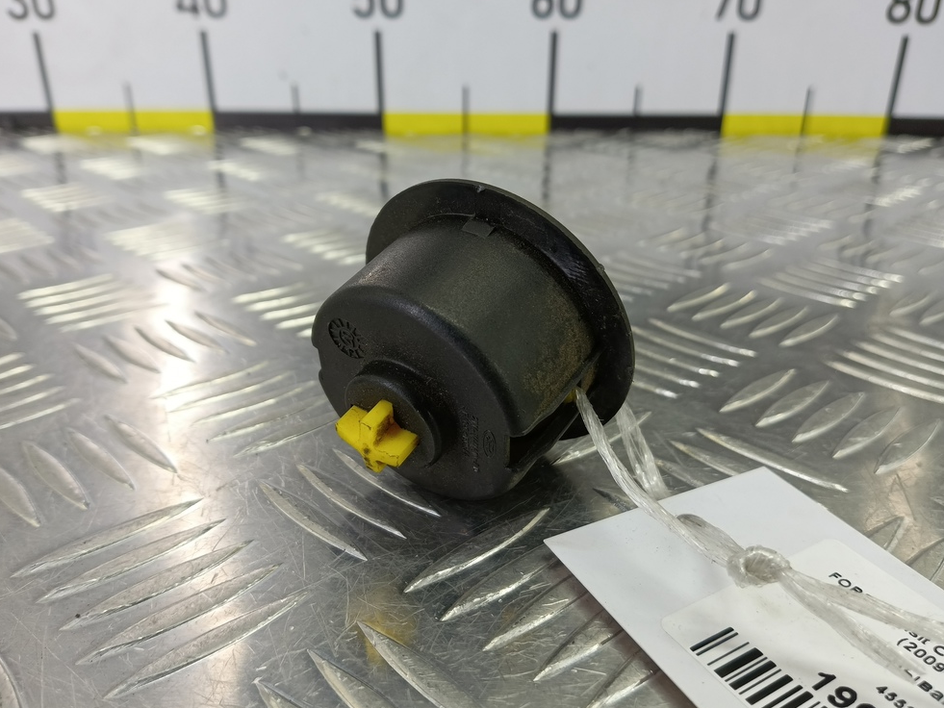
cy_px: 345
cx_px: 464
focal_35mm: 24
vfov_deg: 56.8
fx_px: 655
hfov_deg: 71.6
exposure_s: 1/50
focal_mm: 4.11
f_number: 1.6
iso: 116
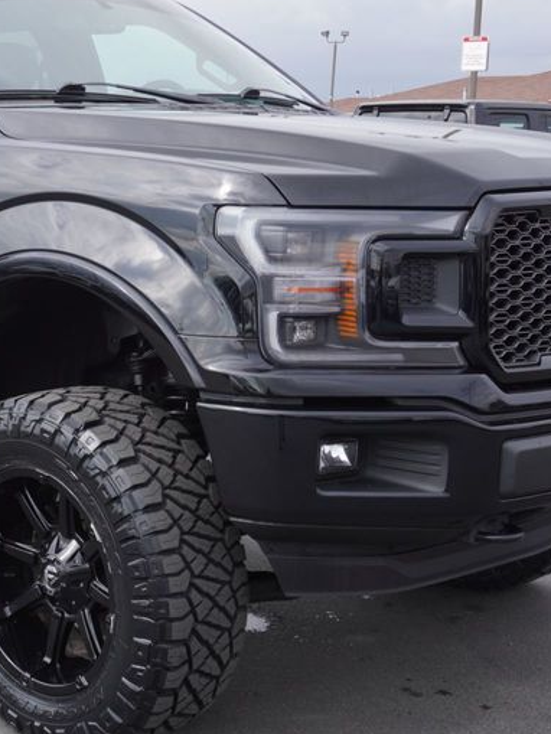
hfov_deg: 23.4
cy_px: 355
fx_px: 1293
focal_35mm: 61
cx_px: 52
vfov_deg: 31.7
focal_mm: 21
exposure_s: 1/200
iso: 100
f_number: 7.1
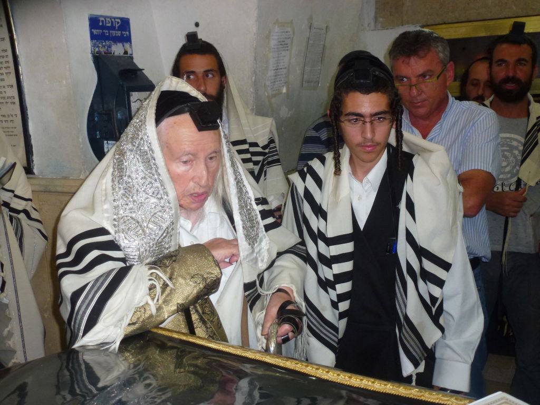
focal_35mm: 36
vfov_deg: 39.7
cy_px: 202
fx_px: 562
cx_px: 270
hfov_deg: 51.4
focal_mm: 6.4
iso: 200
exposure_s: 1/60
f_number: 3.7
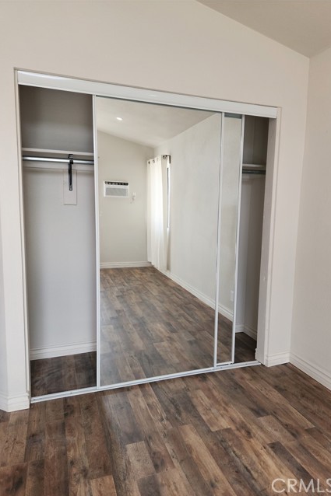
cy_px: 248
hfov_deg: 53.1
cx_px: 173
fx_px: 331
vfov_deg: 73.8
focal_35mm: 24
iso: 32
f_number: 1.8
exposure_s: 1/120
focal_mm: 5.4
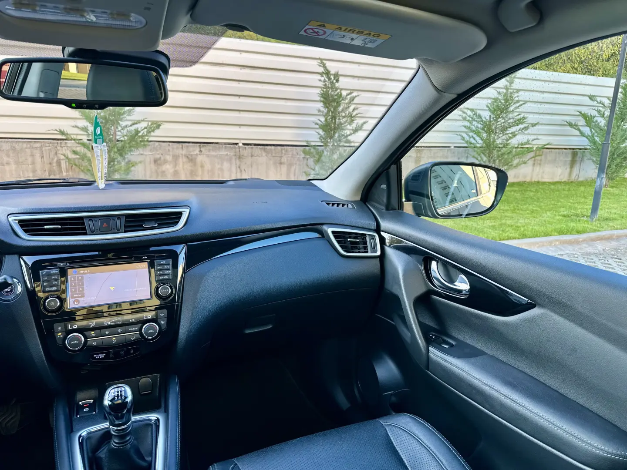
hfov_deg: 71.6
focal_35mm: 24
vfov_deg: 56.8
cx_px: 314
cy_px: 235
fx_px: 435
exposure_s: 1/121
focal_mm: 6.86
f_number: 1.78
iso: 80
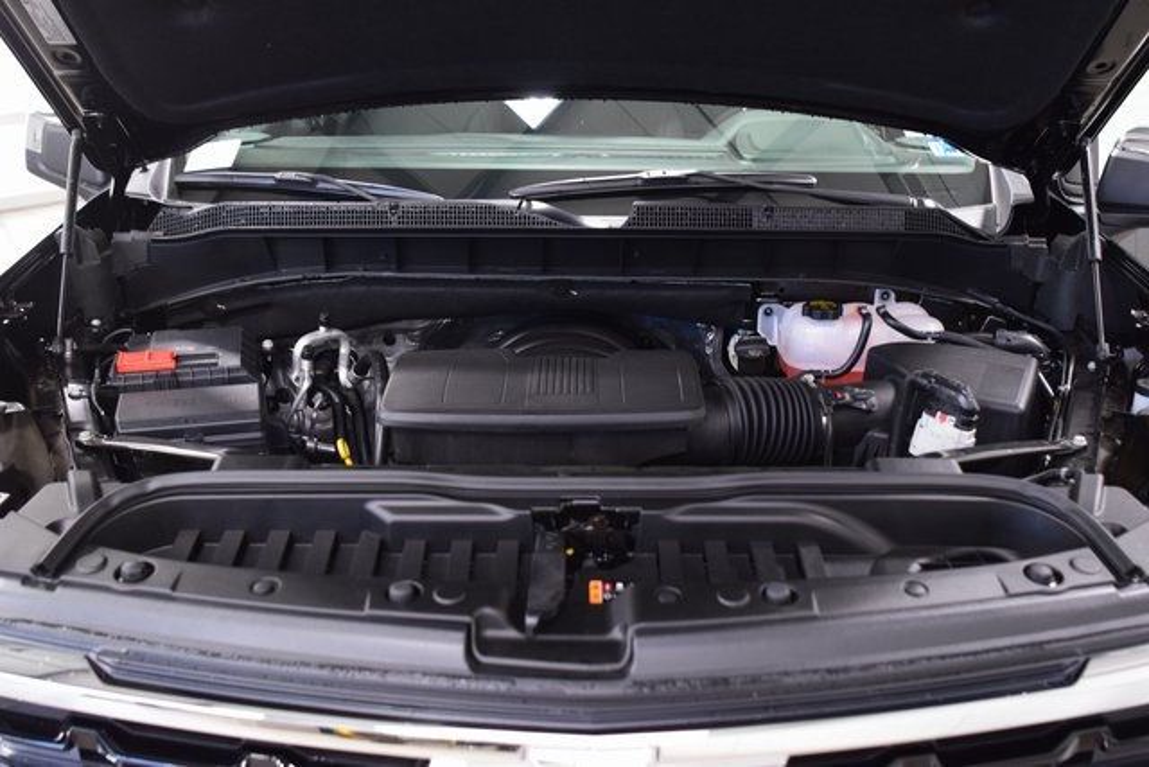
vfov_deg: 36.9
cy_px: 384
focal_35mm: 36
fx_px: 1149
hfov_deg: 53.1
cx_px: 574
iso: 1600
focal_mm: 24
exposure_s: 1/60
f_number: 2.8
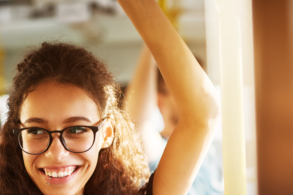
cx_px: 9
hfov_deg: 15.5
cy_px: 229
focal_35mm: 130
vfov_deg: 10.4
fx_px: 1058
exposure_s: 1/500
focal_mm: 50
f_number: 2
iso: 320
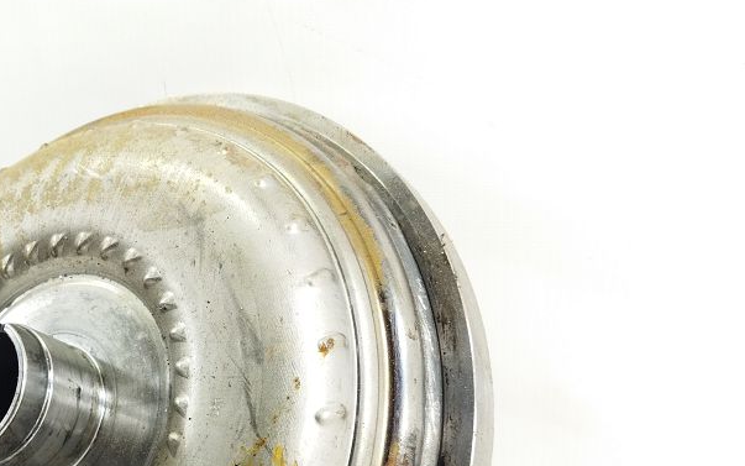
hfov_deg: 34.8
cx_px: 177
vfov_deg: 22.3
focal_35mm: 57
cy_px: 400
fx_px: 1157
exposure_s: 1/100
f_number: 1.79
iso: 197
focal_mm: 4.71
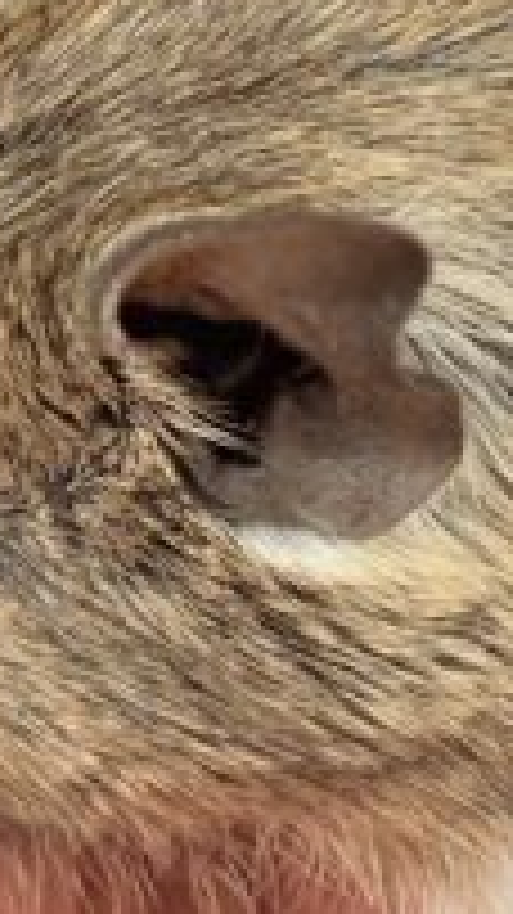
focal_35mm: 179
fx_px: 4334
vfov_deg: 12.0
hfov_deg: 6.7
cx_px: 518
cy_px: 392
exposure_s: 1/60
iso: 64
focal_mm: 5.96
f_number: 1.6
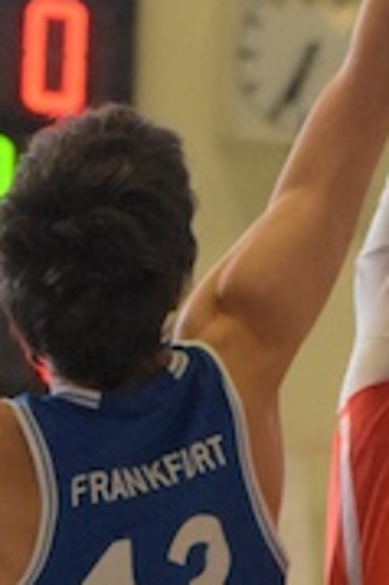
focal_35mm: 602
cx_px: 698
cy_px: 1026
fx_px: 9776
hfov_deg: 2.3
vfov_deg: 3.4
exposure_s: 1/800
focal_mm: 70
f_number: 2.8
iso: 4000
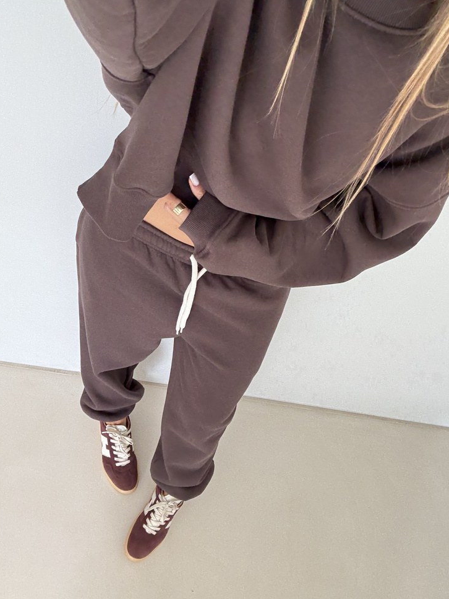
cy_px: 294
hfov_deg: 45.4
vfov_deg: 58.3
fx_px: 536
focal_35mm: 31
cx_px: 225
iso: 80
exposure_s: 1/79
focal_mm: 2.69
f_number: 1.9
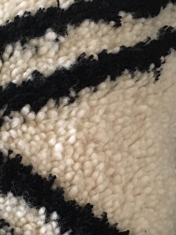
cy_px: 175
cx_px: 60
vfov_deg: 22.3
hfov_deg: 16.9
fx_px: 590
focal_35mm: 87
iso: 200
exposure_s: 1/17
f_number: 2.2
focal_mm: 4.15
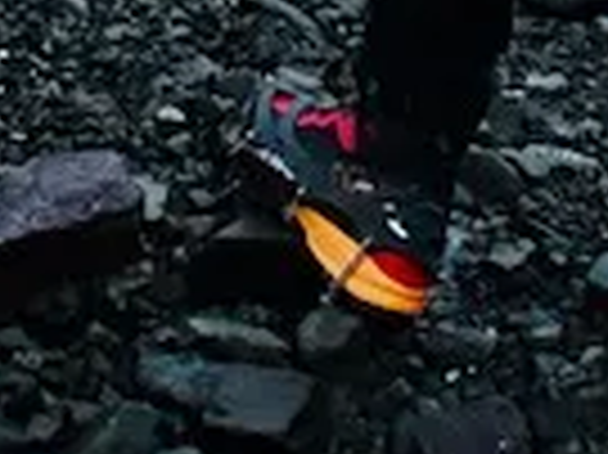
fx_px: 3299
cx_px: 594
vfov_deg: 6.7
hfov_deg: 10.4
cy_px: -1133
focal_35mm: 188
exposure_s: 1/100
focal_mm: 24
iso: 3200
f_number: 4
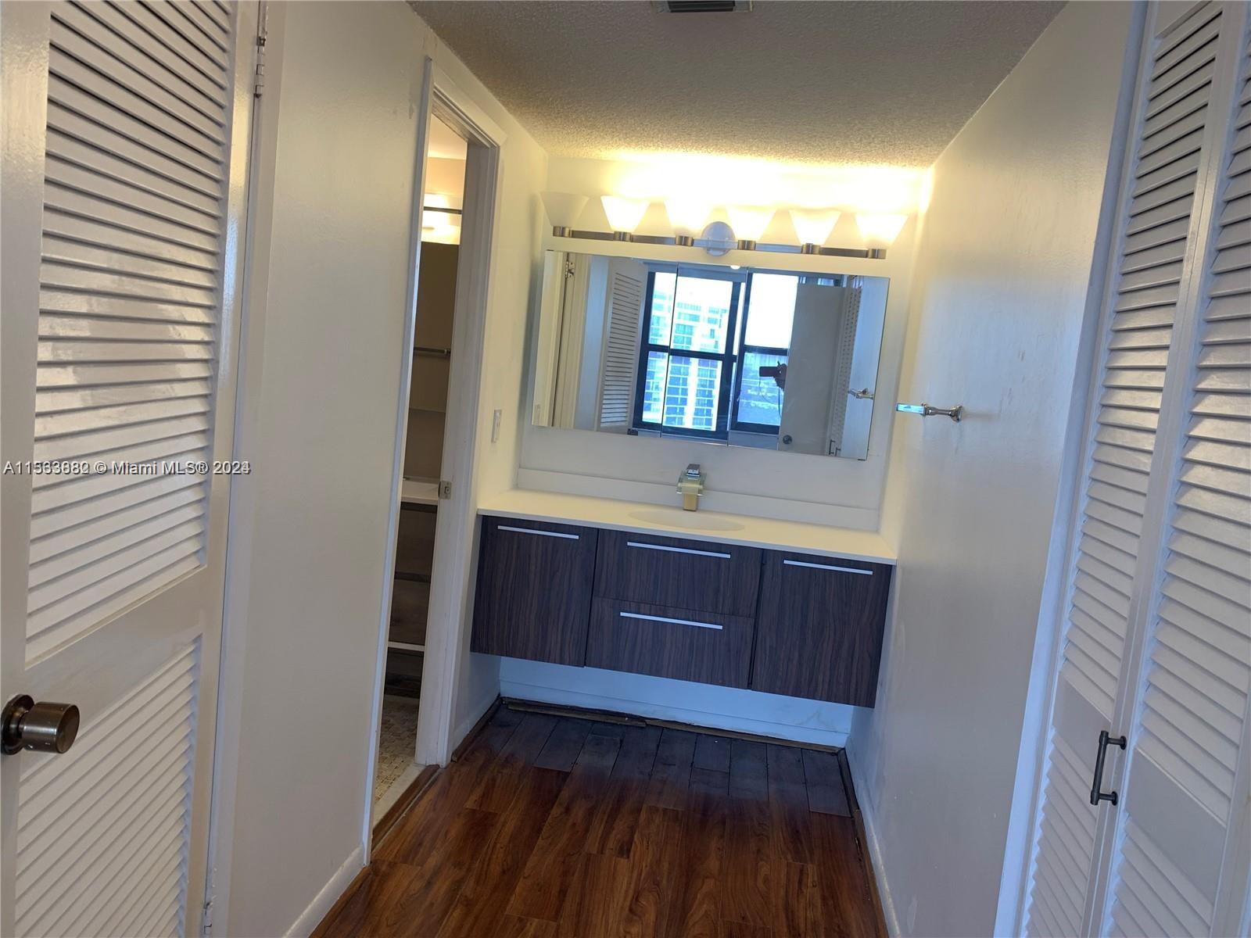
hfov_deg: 67.3
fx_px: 940
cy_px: 469
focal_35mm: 26
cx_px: 626
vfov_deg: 53.1
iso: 40
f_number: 1.8
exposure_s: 1/120
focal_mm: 4.25
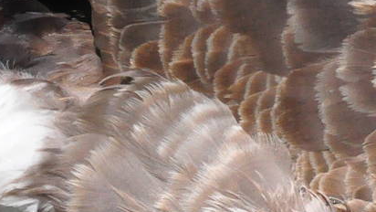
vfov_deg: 2.3
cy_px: -155
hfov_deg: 4.2
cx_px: 500
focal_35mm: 518
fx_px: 5166
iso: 3200
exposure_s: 1/2000
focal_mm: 85
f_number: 11
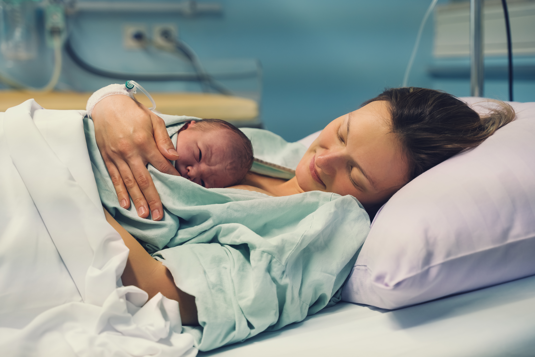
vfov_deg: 21.6
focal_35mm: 63
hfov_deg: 31.9
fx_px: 936
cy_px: 178
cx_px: 268
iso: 640
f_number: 4
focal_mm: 63
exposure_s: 1/60
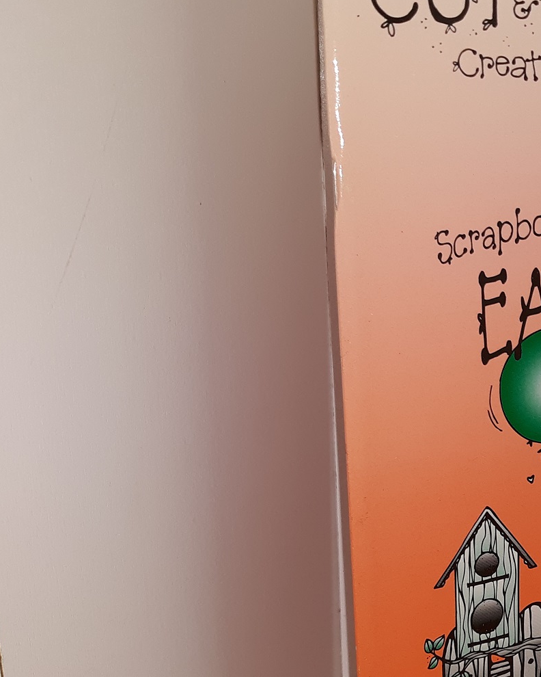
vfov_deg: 32.9
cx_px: 624
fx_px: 1141
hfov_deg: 24.5
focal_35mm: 57
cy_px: 423
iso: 40
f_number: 1.7
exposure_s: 1/128
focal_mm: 3.7
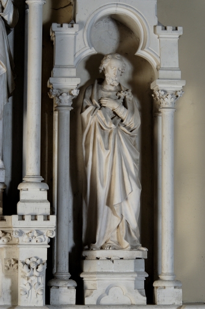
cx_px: 102
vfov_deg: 19.5
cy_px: 154
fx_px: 899
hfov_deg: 13.0
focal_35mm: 105
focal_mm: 70
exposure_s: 1/60
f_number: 22
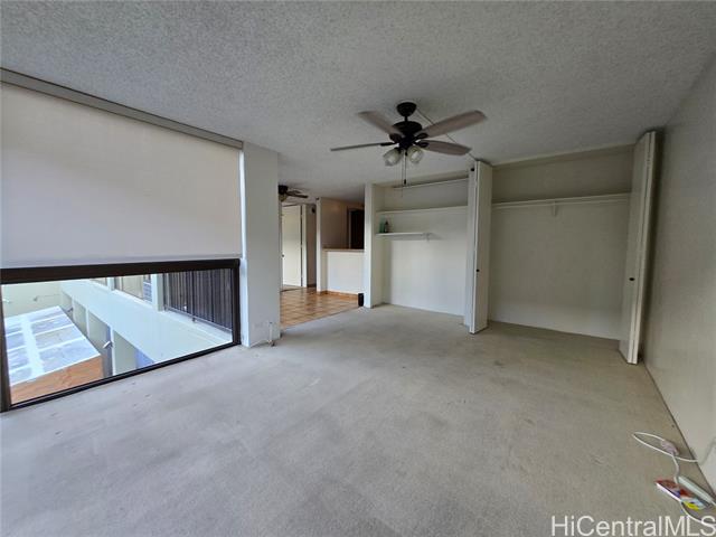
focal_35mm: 13
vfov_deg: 89.9
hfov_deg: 106.2
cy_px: 268
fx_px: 269
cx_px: 358
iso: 80
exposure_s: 1/60
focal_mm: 1.7
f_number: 2.2
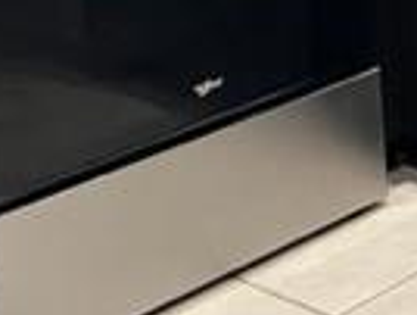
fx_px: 1496
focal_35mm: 124
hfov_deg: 13.6
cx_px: 825
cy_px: -278
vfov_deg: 11.1
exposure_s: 1/60
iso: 320
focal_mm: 5.7
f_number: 1.5
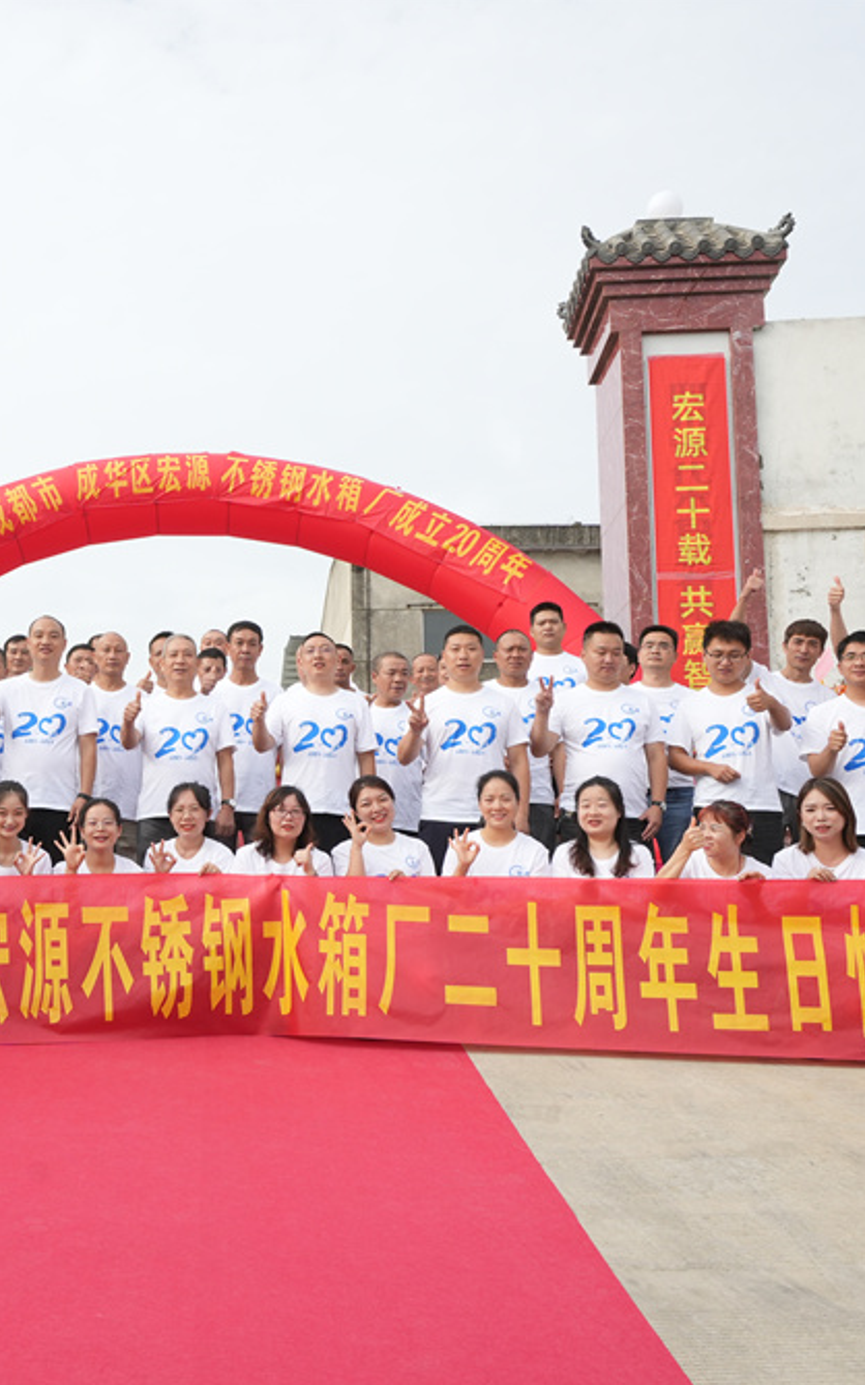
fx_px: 1471
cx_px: 95
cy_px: 700
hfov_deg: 31.3
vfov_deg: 50.4
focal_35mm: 39
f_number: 8
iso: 250
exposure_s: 1/250
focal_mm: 25
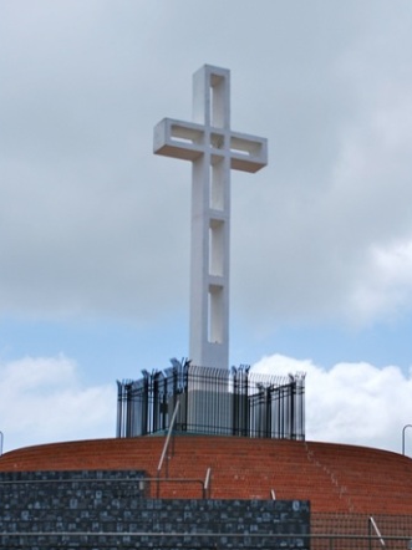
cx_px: 278
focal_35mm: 79
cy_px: 317
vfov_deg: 24.7
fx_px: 1255
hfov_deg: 18.6
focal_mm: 36
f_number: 9
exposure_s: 1/320
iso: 100
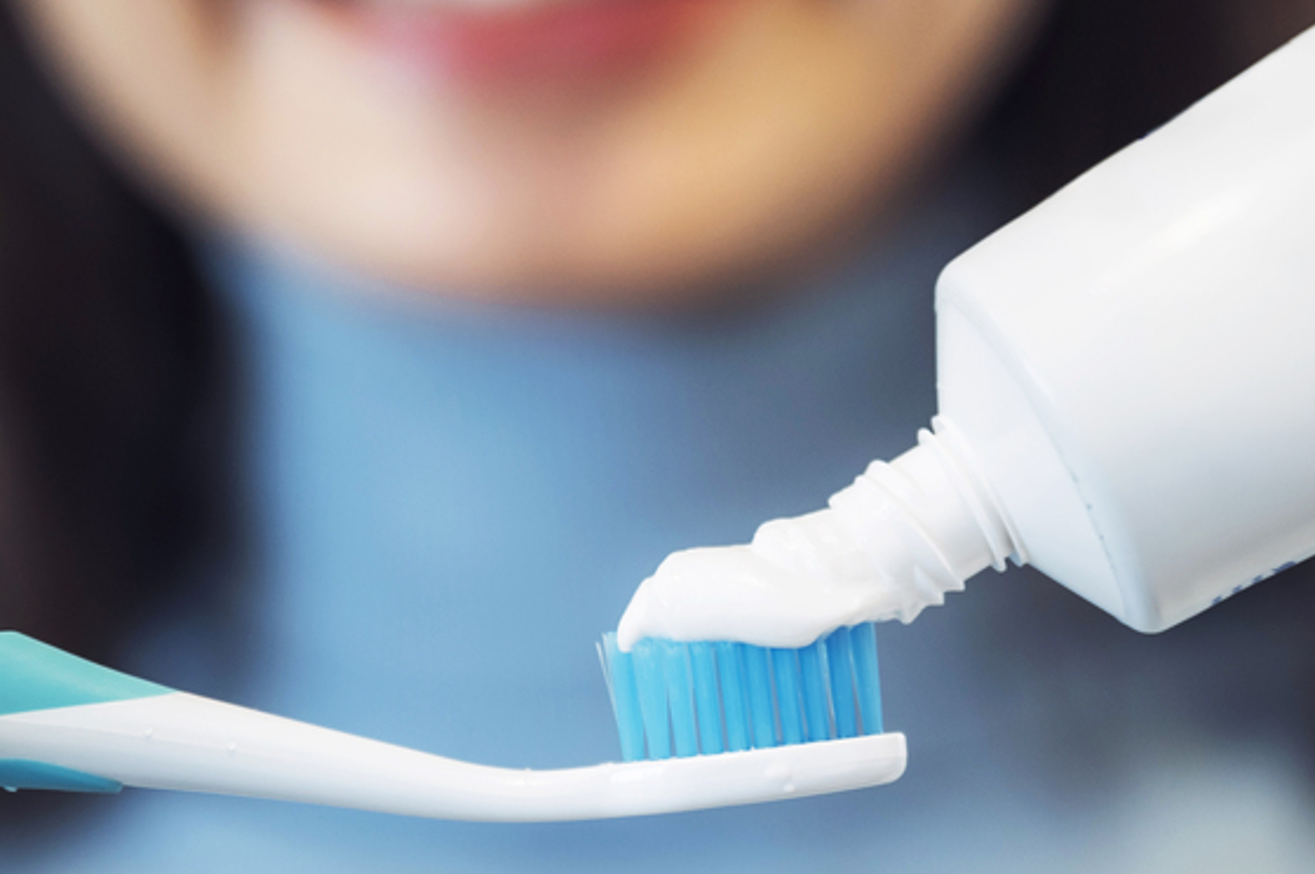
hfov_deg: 13.7
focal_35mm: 150
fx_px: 5473
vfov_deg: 9.1
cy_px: 569
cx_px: 802
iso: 320
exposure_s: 1/100
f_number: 2.8
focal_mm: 70
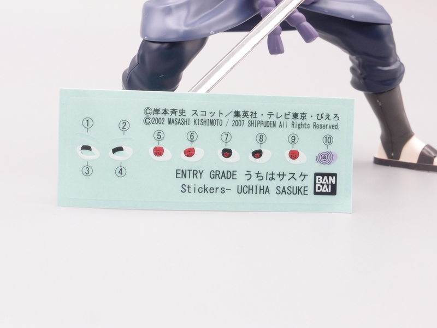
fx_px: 1060
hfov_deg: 23.3
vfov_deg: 17.6
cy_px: 164
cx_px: 218
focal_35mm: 84
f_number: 8
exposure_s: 1/6
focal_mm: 18.15
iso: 100
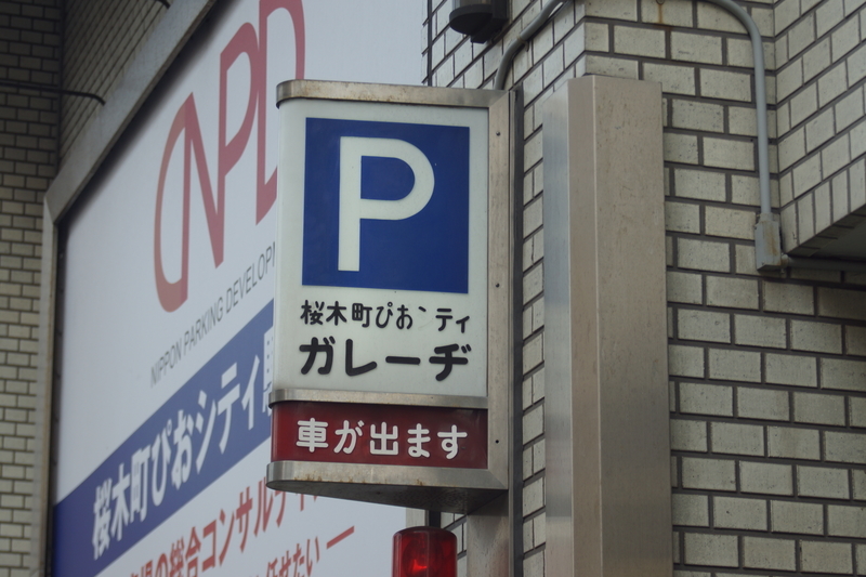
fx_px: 2886
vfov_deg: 11.4
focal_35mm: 120
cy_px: 288
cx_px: 433
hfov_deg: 17.1
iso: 100
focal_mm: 80
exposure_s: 1/160
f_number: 6.3
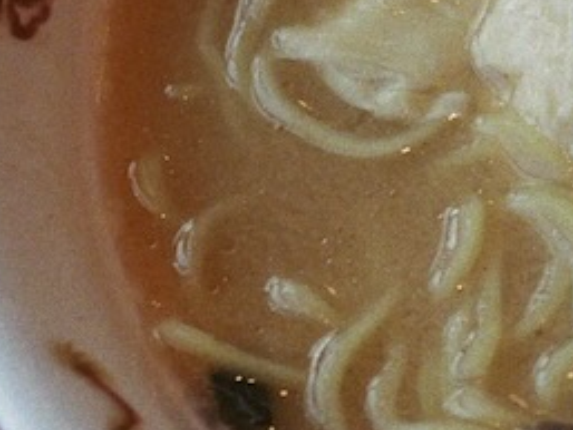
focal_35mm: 187
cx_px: 856
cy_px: 430
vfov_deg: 7.9
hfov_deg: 10.2
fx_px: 3097
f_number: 1.7
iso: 100
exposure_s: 1/400
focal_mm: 15
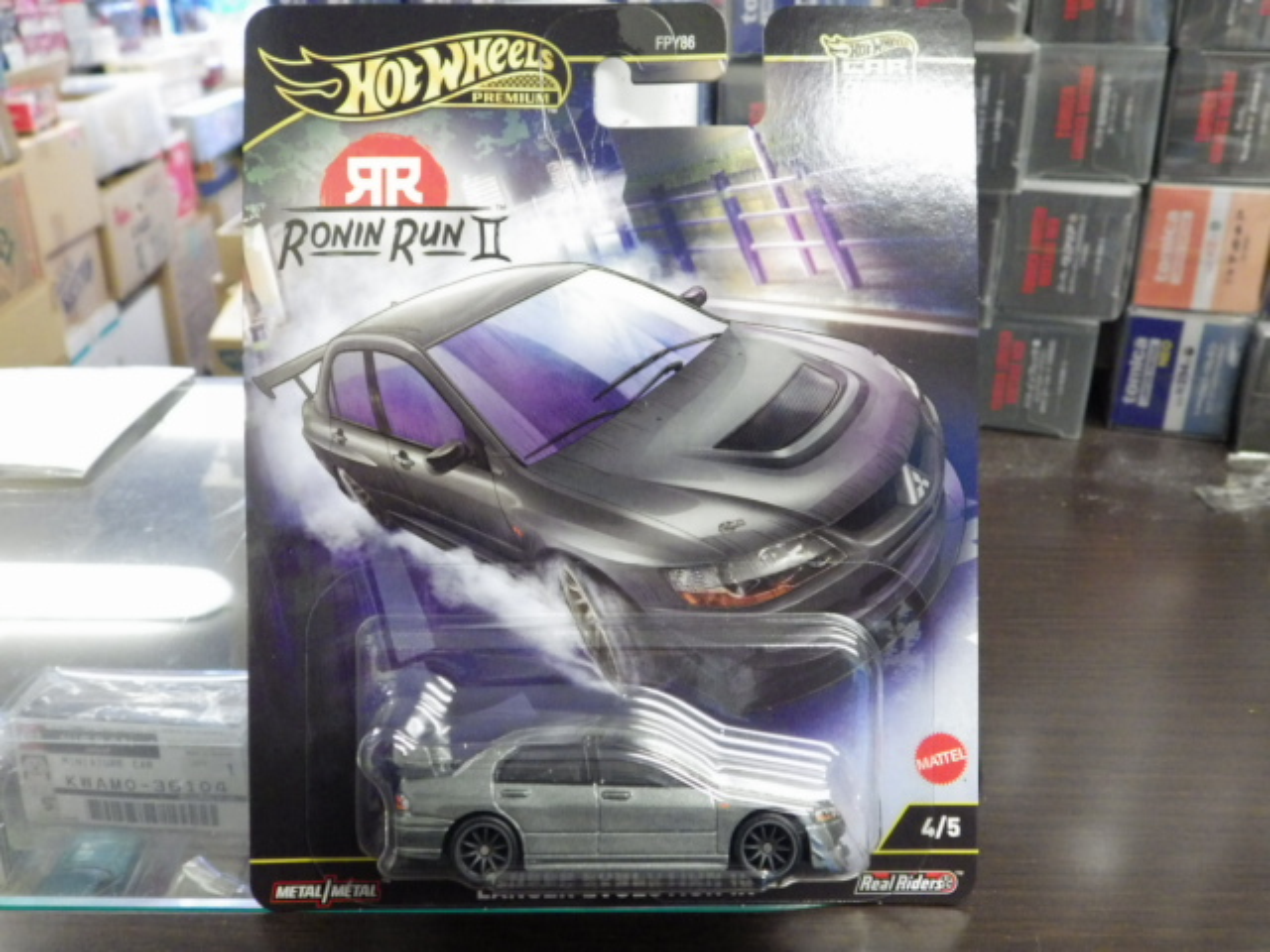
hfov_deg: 54.0
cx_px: 635
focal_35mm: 34
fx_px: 1247
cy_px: 476
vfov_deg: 41.8
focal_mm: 6.2
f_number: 3.4
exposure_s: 1/40
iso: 800
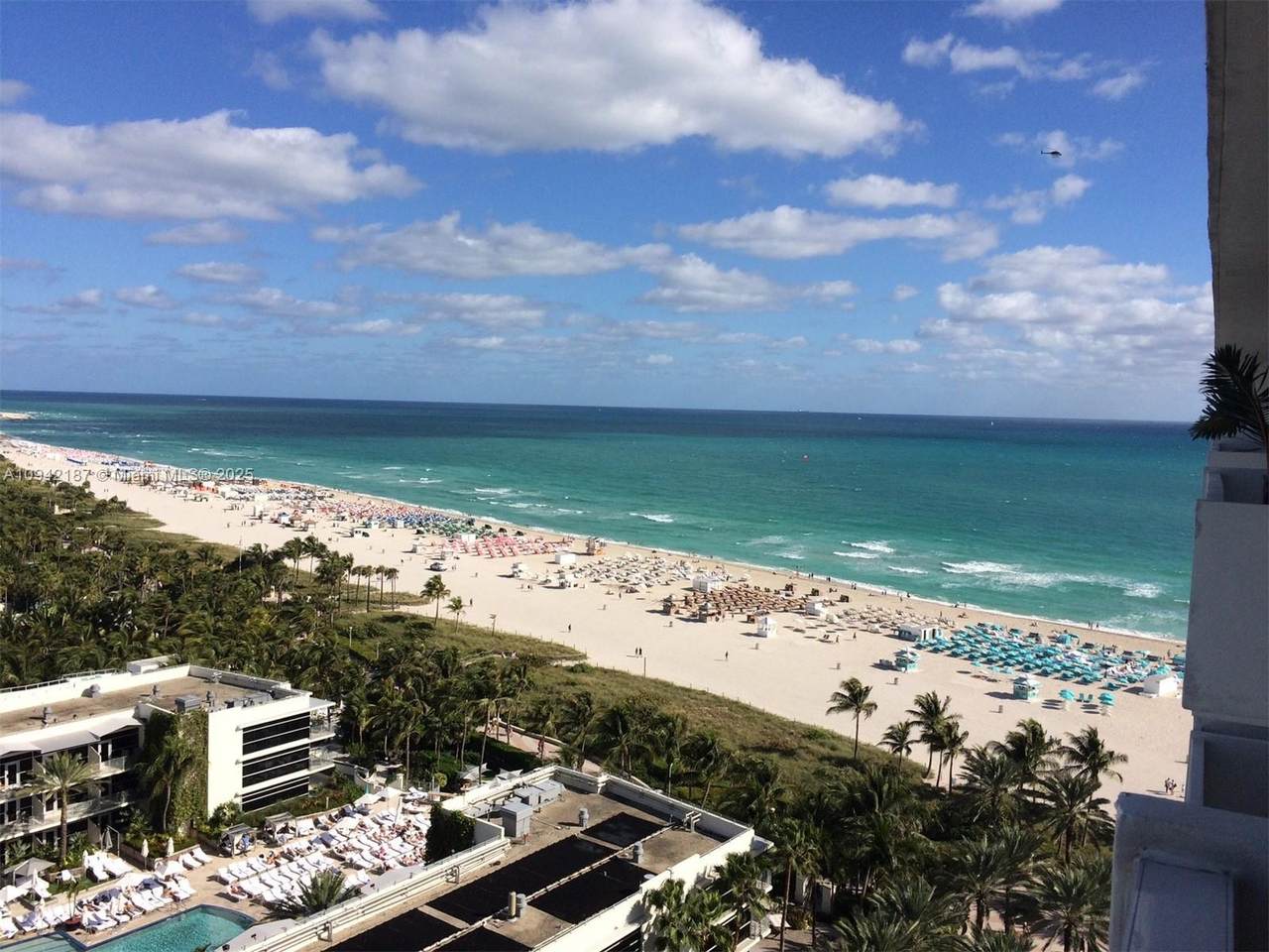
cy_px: 476
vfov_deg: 48.2
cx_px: 634
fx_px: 1063
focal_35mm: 29
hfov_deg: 61.7
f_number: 2.2
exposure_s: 1/3731
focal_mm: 4.15
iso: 32
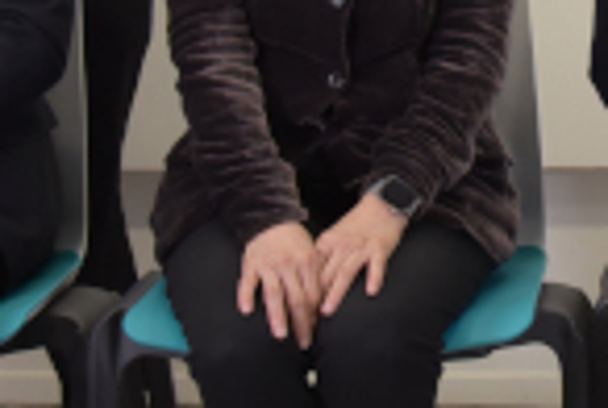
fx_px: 2285
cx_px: 770
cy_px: -65
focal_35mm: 135
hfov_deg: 14.6
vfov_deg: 10.1
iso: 1800
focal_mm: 30
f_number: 7.1
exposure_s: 1/60
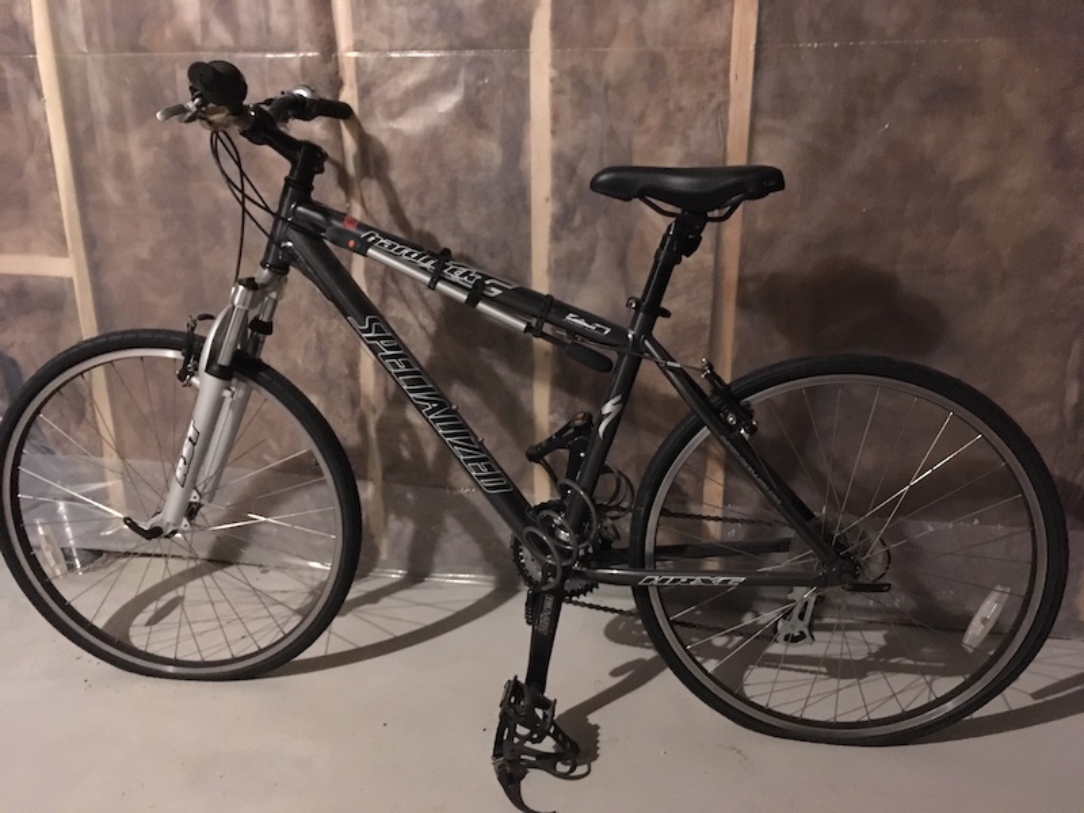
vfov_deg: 48.2
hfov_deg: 61.7
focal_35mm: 29
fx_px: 908
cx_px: 542
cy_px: 406
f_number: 2.2
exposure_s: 1/15
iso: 640
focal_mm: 4.15
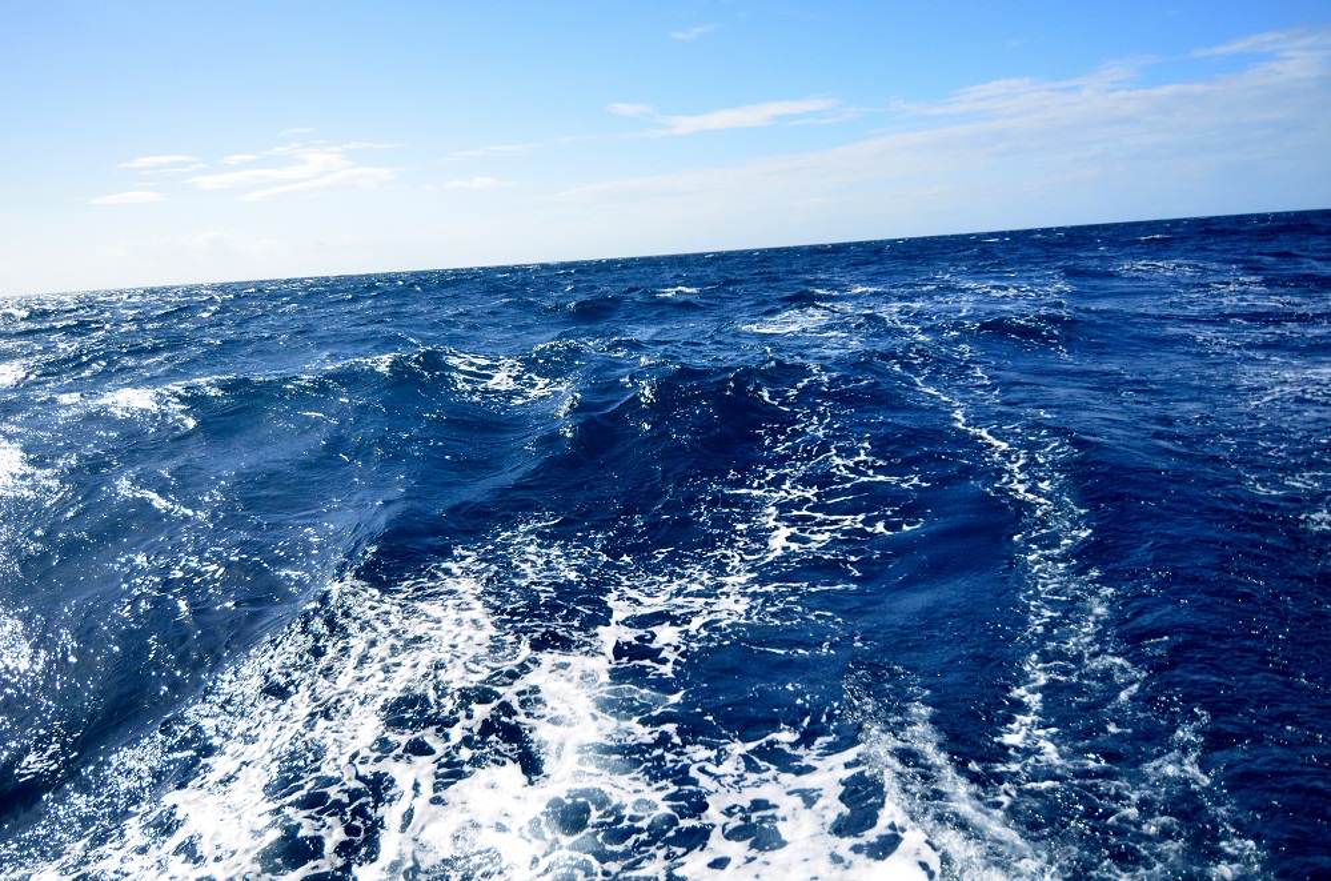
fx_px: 830
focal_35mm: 22
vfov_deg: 55.9
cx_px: 666
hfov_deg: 77.5
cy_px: 440
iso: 1250
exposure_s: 1/8000
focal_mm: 15
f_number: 4.5
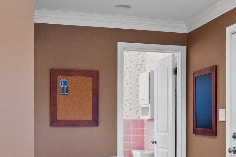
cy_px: 127
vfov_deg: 22.0
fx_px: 400
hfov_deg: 32.5
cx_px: 163
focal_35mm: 61
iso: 640
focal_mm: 10
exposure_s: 1/2
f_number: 6.4
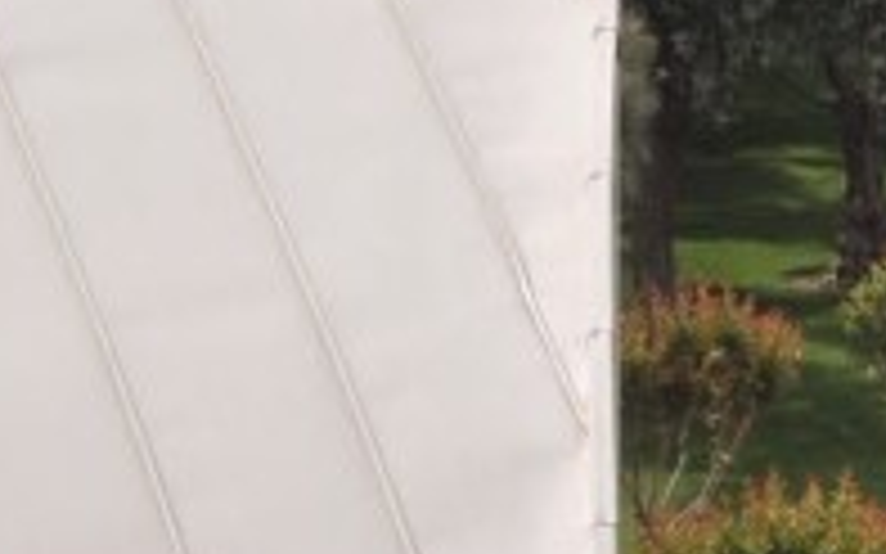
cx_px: 1801
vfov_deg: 1.8
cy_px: -1040
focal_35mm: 731
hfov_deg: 2.9
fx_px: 17646
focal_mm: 82
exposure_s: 1/500
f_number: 5.6
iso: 100
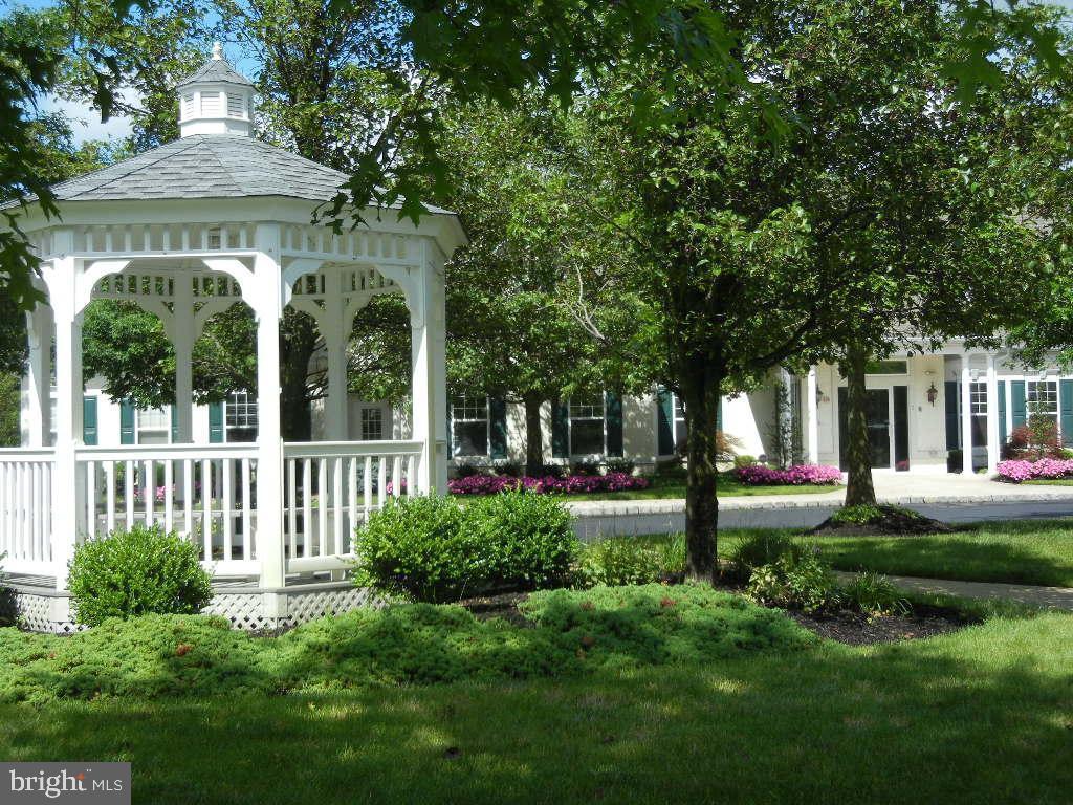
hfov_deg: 36.8
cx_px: 536
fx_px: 1612
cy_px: 402
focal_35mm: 52
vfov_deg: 28.0
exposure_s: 1/826
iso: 160
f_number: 3.9
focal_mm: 9.3
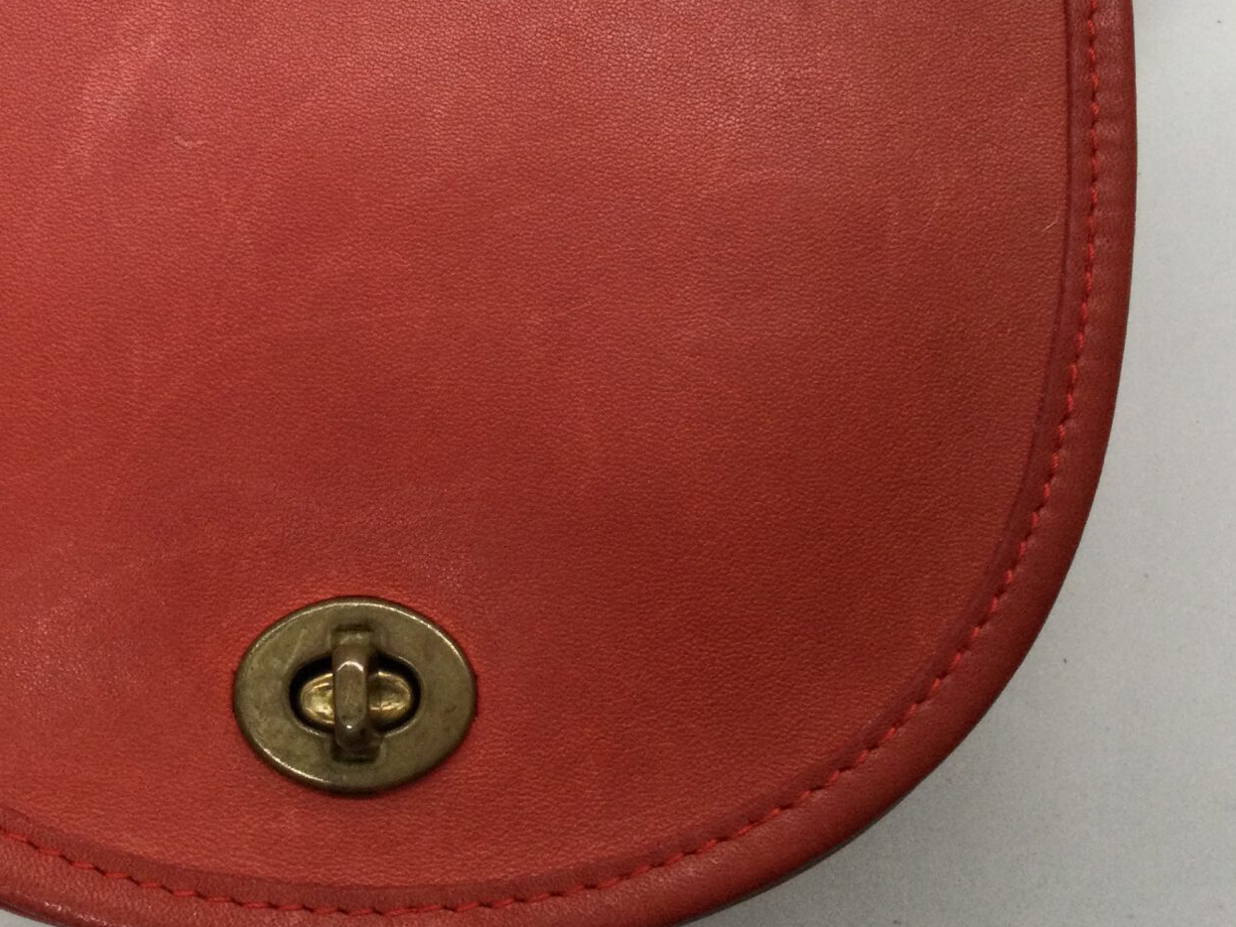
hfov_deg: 36.7
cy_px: 306
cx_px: 329
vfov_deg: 28.4
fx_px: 1821
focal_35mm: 51
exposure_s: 1/30
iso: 40
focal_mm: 3.3
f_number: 2.4
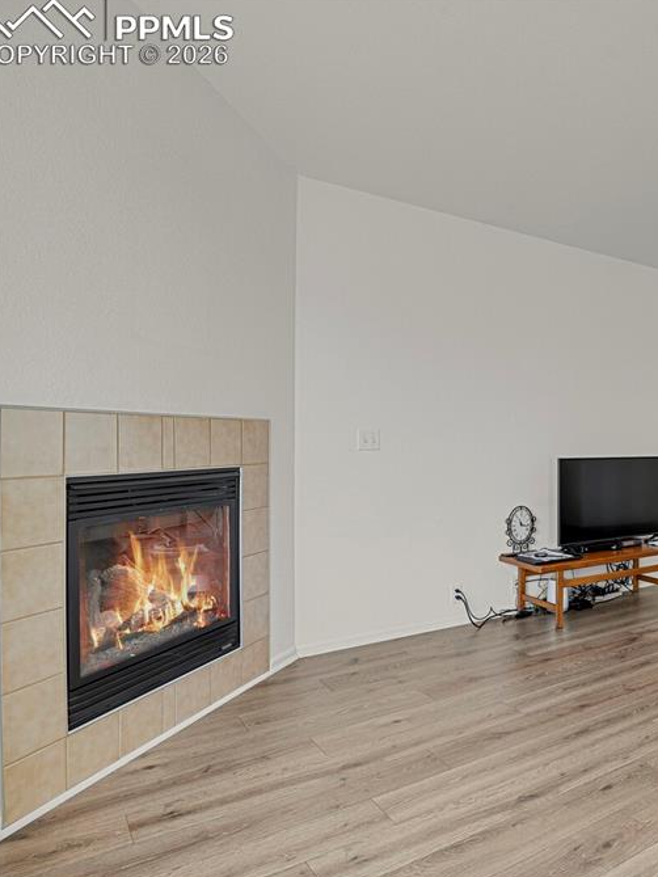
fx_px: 633
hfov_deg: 46.8
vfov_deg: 69.4
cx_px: 642
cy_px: 439
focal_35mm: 25
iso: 250
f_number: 8
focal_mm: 17
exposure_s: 1/1.25
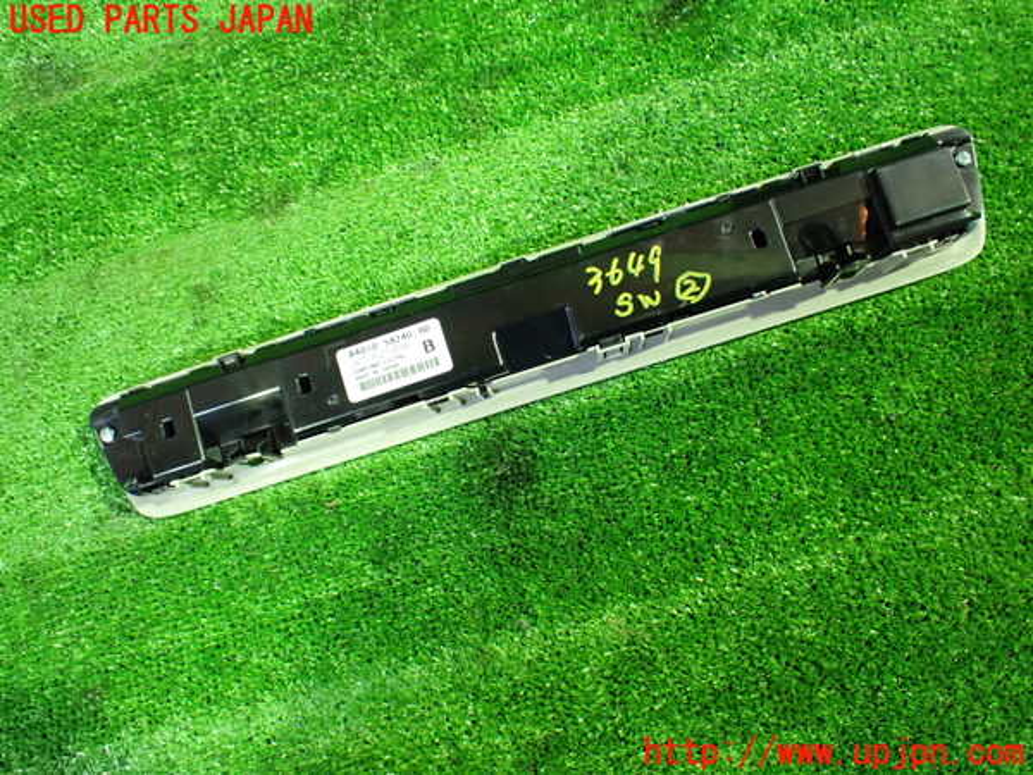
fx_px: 895
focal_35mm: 30
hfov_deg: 60.0
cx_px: 516
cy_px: 388
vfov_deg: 46.8
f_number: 2.3
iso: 1000
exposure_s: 1/30
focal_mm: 5.4
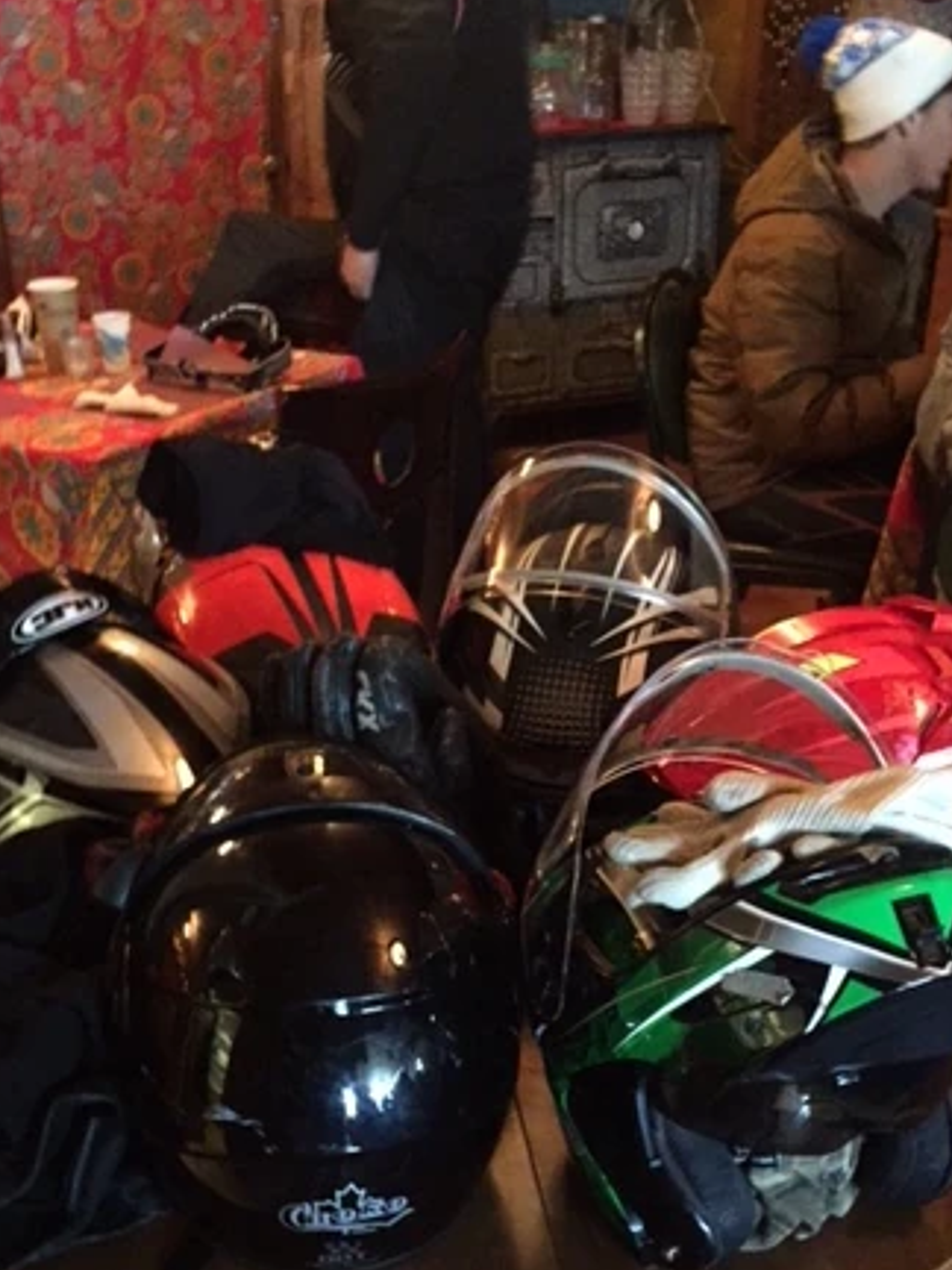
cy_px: 917
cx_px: 517
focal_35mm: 43
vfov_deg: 42.8
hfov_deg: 33.6
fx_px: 1577
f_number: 2.2
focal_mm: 4.15
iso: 800
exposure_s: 1/15
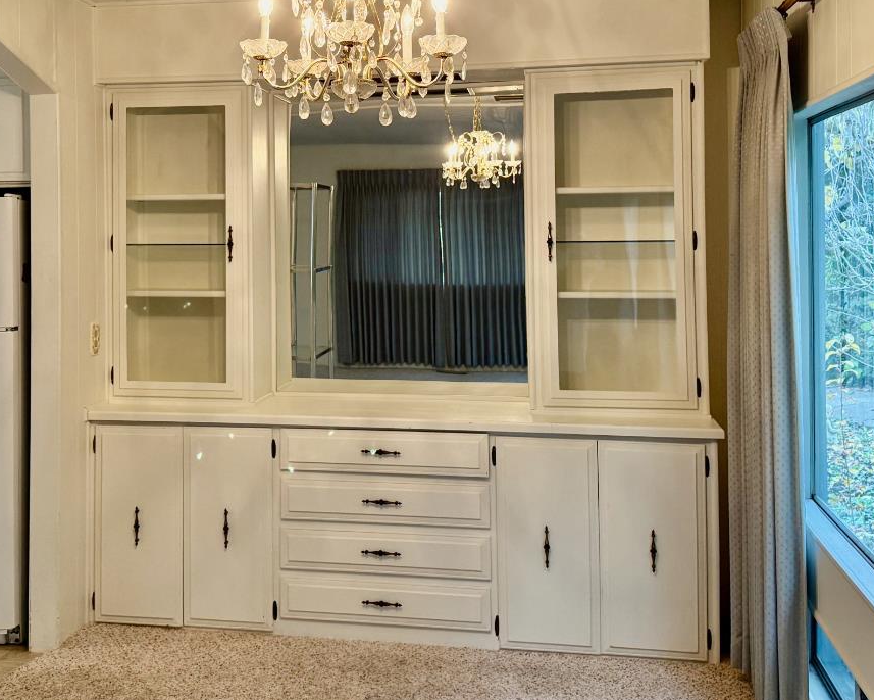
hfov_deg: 44.4
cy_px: 227
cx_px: 328
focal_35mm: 41
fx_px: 1061
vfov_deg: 36.1
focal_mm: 6.76
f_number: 1.78
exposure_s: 1/136
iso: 200
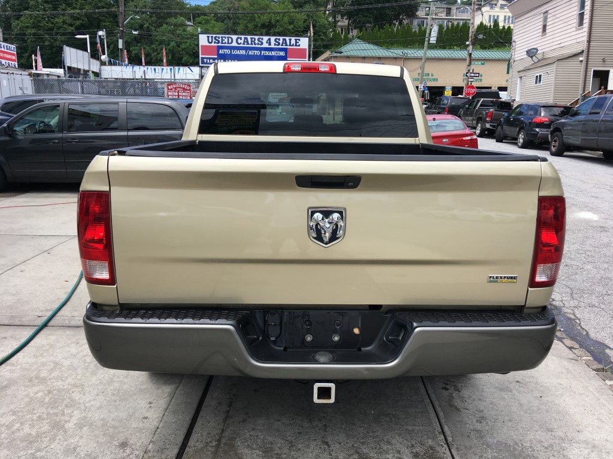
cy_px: 230
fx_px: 514
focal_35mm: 29
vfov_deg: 48.2
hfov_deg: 61.7
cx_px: 306
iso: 25
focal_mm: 4.15
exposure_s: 1/905
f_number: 2.2
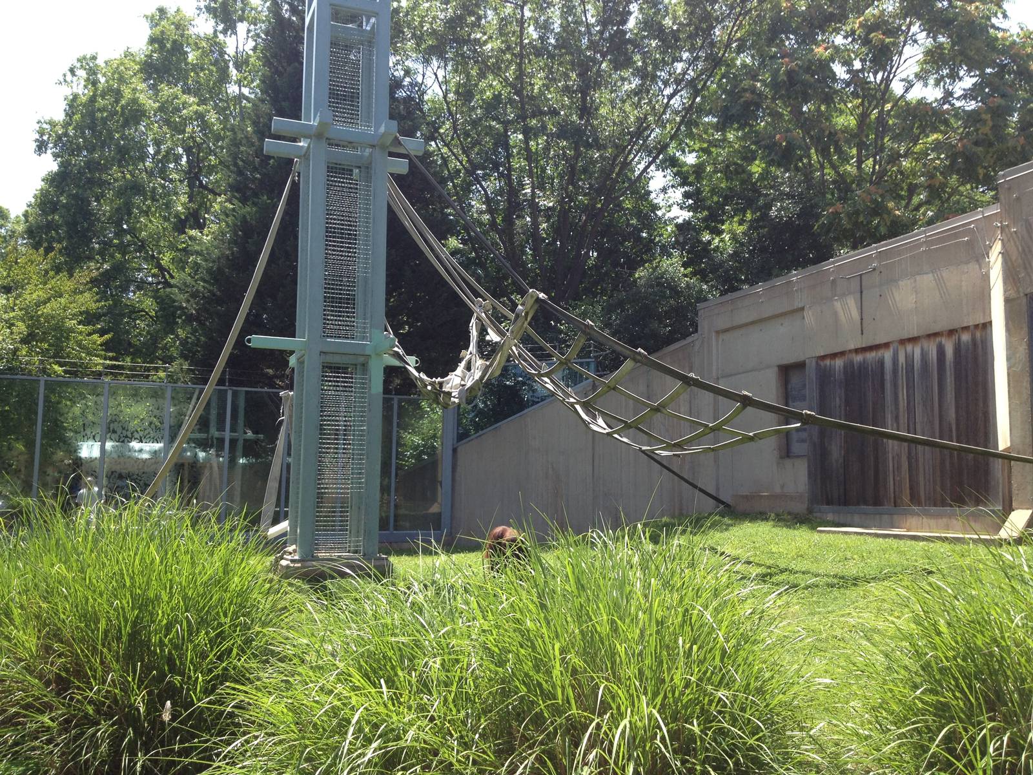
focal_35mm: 35
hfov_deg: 52.6
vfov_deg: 40.7
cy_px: 388
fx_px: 1044
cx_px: 516
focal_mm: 4.28
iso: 64
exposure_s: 1/536
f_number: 2.4
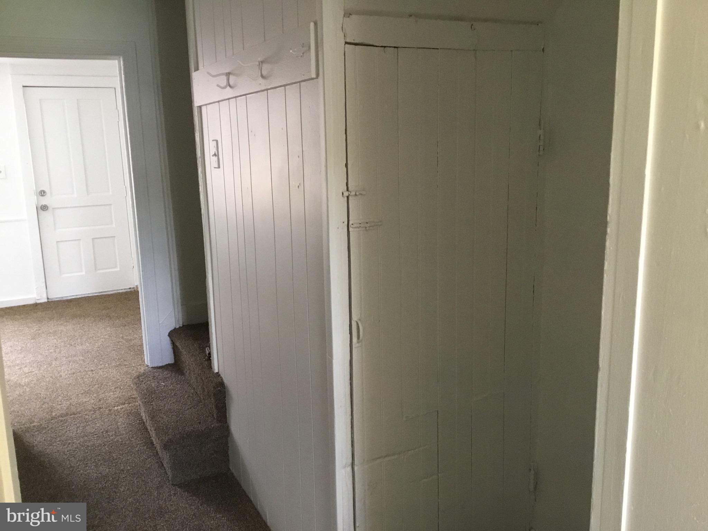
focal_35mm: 31
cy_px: 266
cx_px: 354
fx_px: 634
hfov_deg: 58.4
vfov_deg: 45.4
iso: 125
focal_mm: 3.3
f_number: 2.4
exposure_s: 1/30
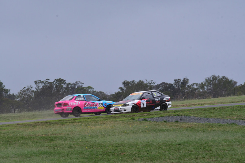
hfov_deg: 4.3
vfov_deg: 2.9
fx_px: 3268
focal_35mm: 480
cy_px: 82
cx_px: 122
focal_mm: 320
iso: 640
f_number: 13
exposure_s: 1/640
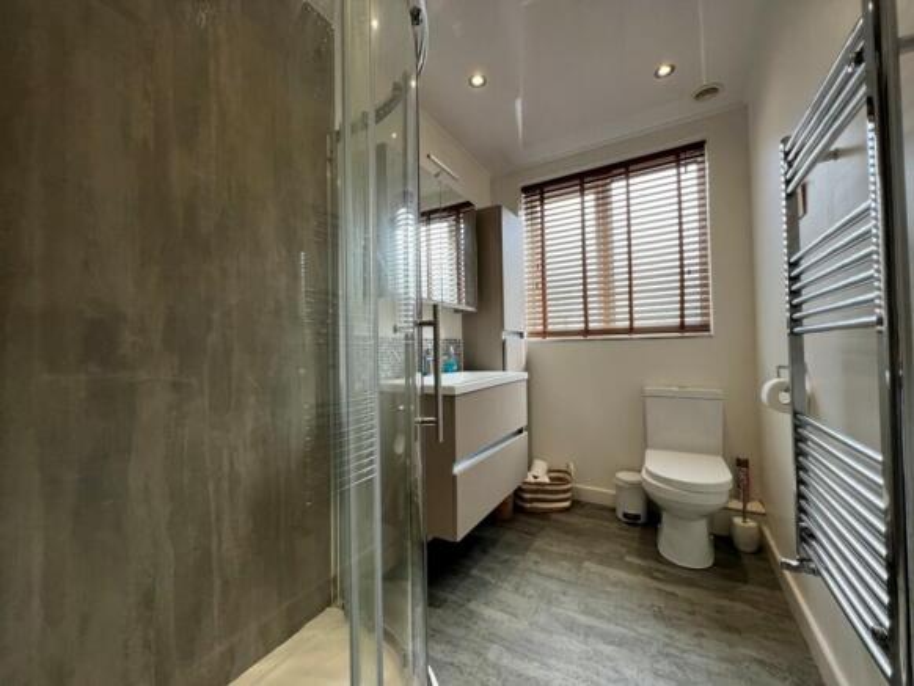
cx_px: 457
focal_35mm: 13
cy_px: 343
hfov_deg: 106.2
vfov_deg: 90.0
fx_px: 343
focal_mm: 1.57
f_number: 1.8
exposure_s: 1/100
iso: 50
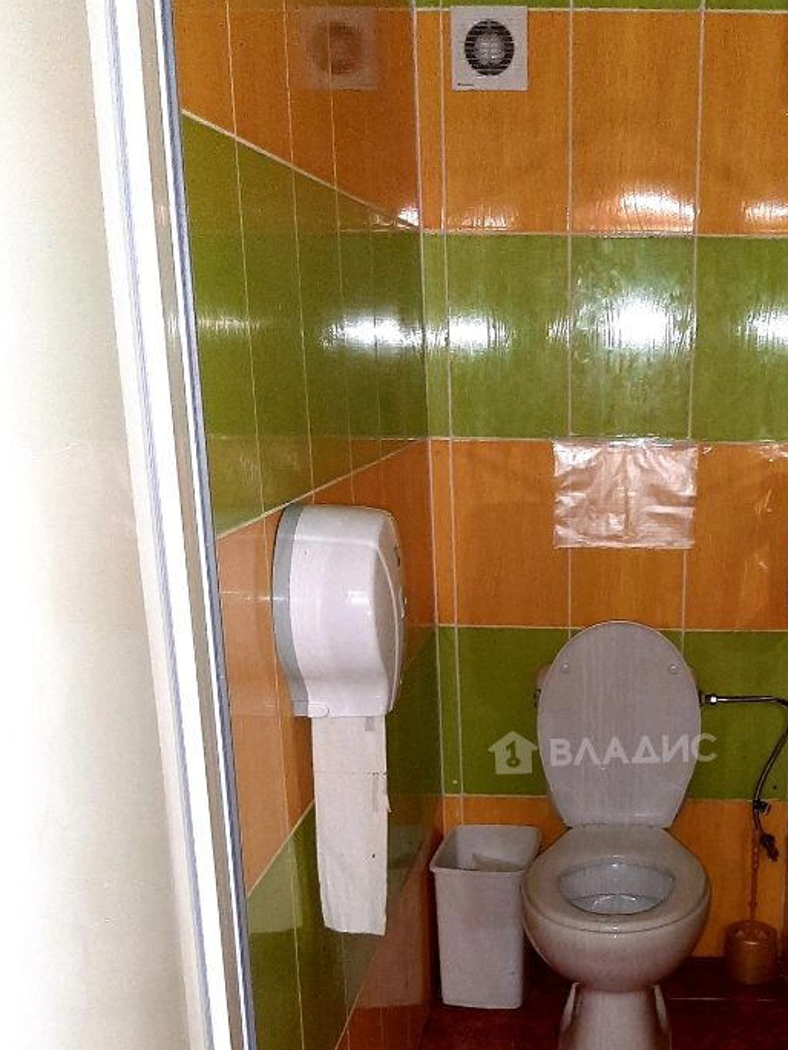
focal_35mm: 41
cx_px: 604
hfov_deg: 34.3
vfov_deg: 44.7
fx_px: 1244
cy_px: 750
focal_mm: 3.93
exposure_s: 1/20
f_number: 1.7
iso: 800
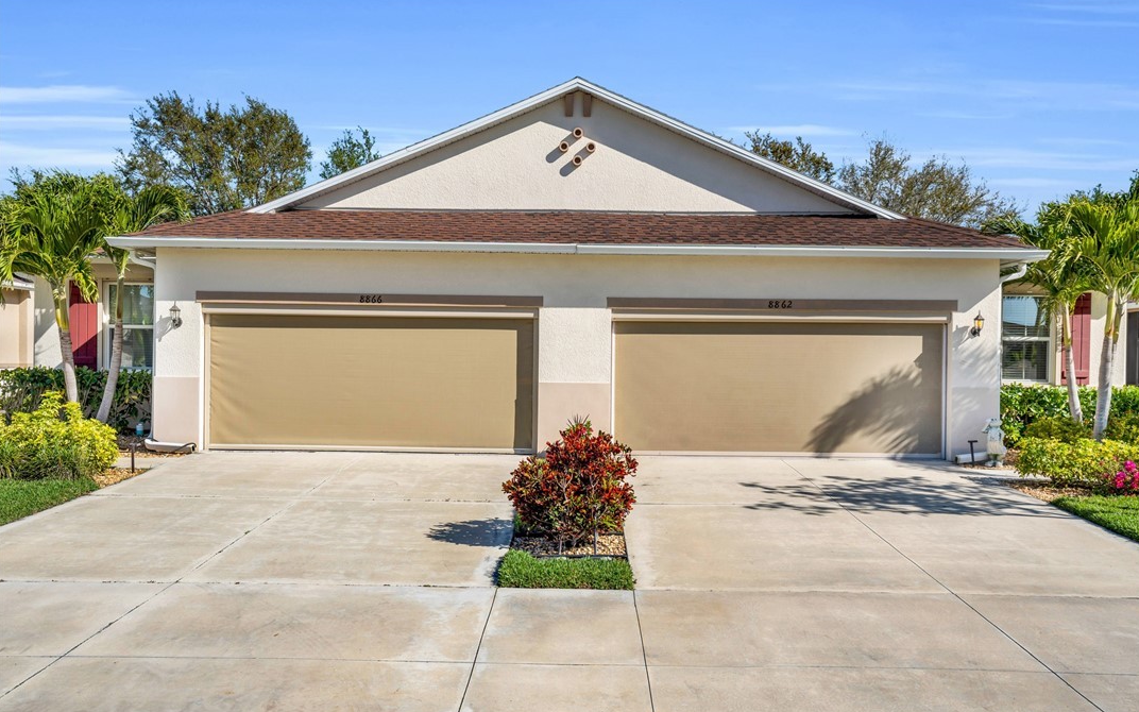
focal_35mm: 32
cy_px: 376
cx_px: 574
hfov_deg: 59.7
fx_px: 993
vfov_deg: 39.4
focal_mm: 31
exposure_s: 1/800
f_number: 9
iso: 200
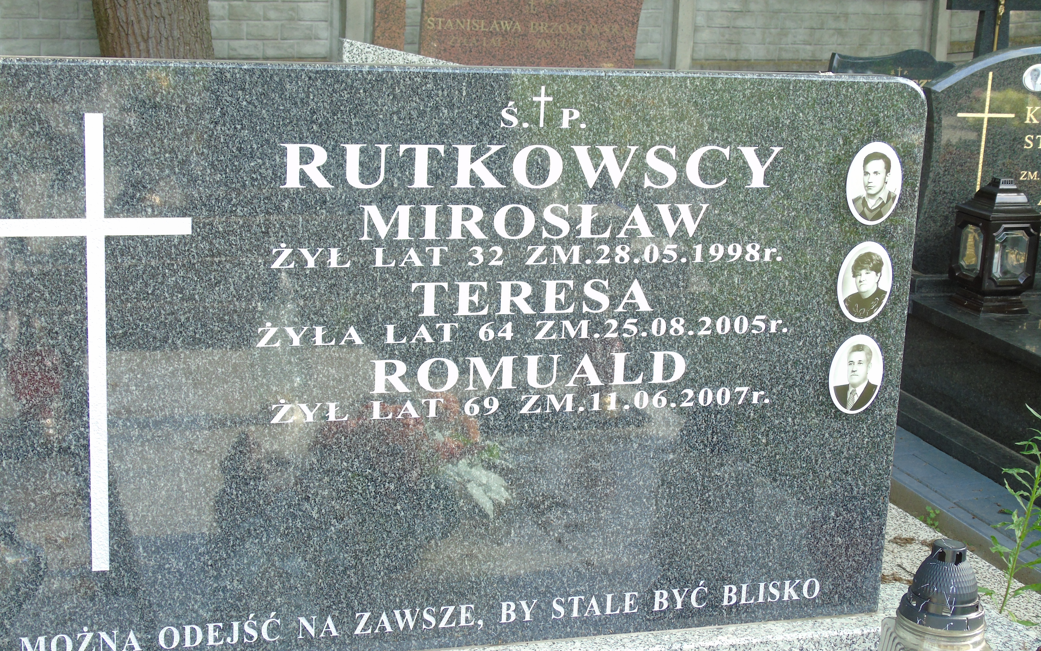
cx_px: 515
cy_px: 347
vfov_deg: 22.4
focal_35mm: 58
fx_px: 1646
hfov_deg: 35.1
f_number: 4.3
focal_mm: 9.6
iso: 80
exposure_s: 1/50
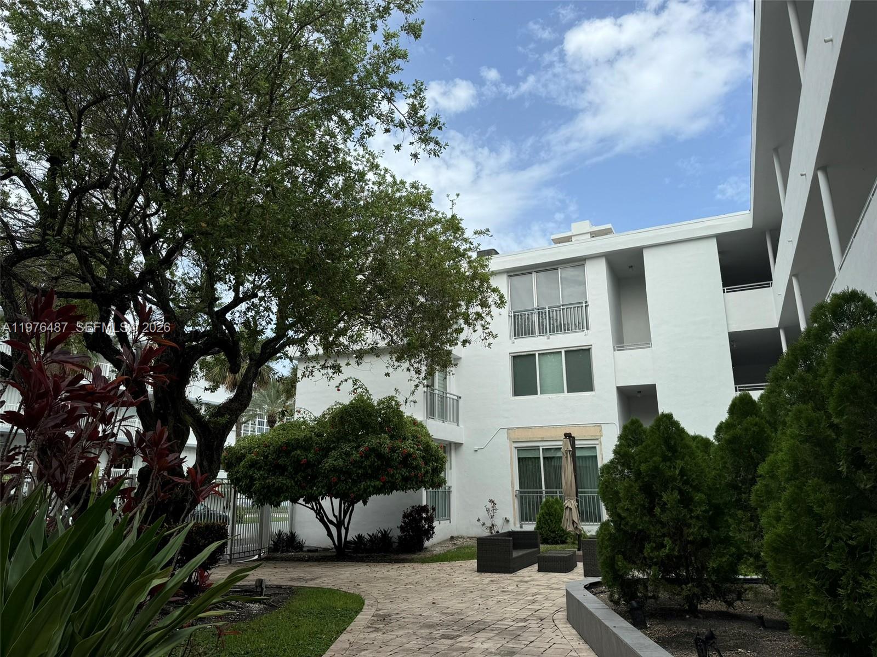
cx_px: 438
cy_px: 328
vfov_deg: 56.8
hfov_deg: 71.6
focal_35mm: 24
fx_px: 608
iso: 80
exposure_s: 1/2415
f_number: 1.78
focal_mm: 6.76
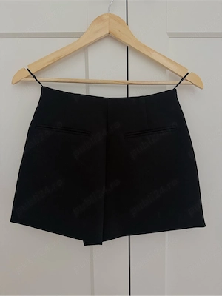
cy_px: 148
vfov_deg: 71.6
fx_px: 205
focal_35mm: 24
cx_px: 111
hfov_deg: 56.8
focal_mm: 6.76
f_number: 1.78
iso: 200
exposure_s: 1/119
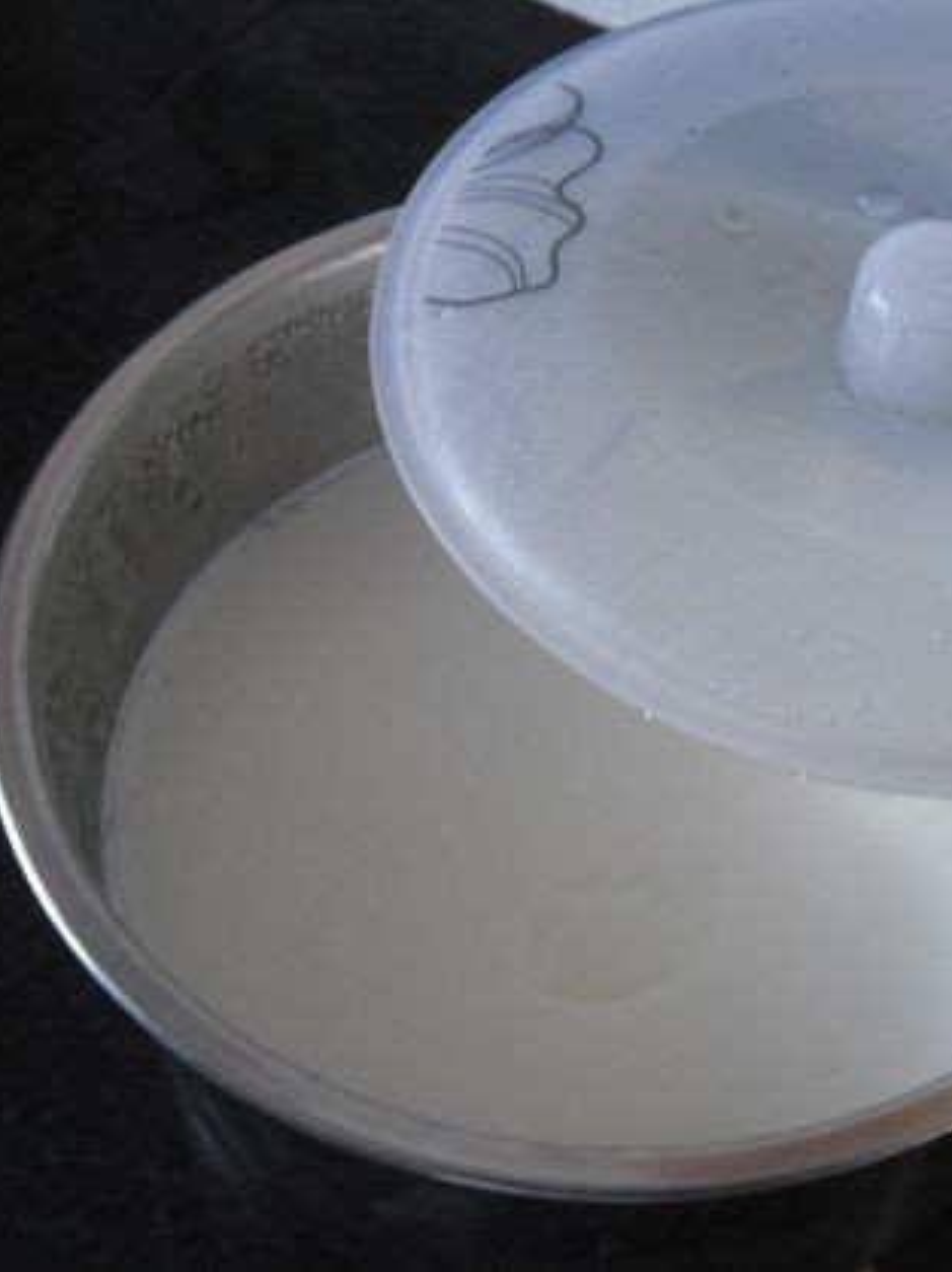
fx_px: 2313
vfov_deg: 30.7
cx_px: 636
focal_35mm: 63
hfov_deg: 23.2
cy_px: 636
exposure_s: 1/22
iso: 400
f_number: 4.5
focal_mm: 8.46
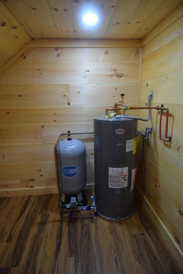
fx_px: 137
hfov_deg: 67.4
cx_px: 92
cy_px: 137
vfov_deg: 90.0
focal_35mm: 18
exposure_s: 1/60
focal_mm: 12
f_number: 4
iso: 500
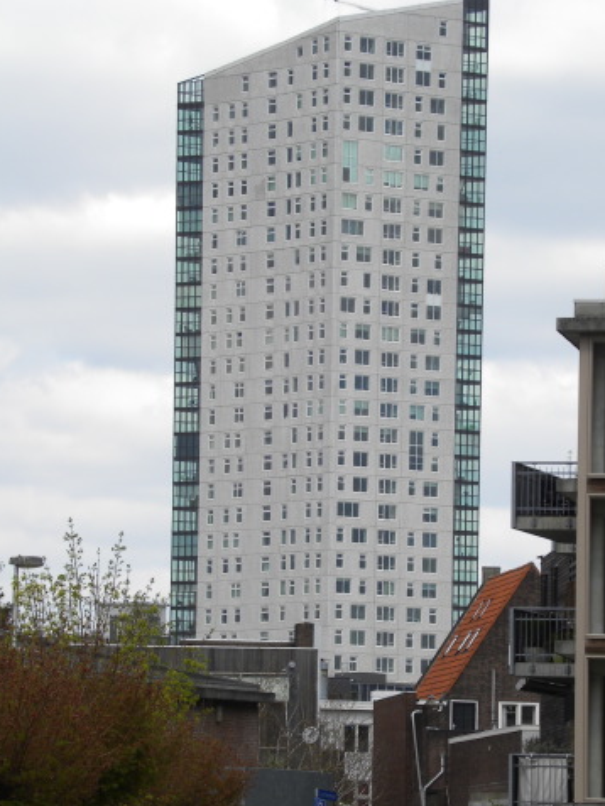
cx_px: 394
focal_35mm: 247
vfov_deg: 8.0
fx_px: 5753
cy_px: 514
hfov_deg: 6.0
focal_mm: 32.7
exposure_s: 1/208
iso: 64
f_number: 5.6
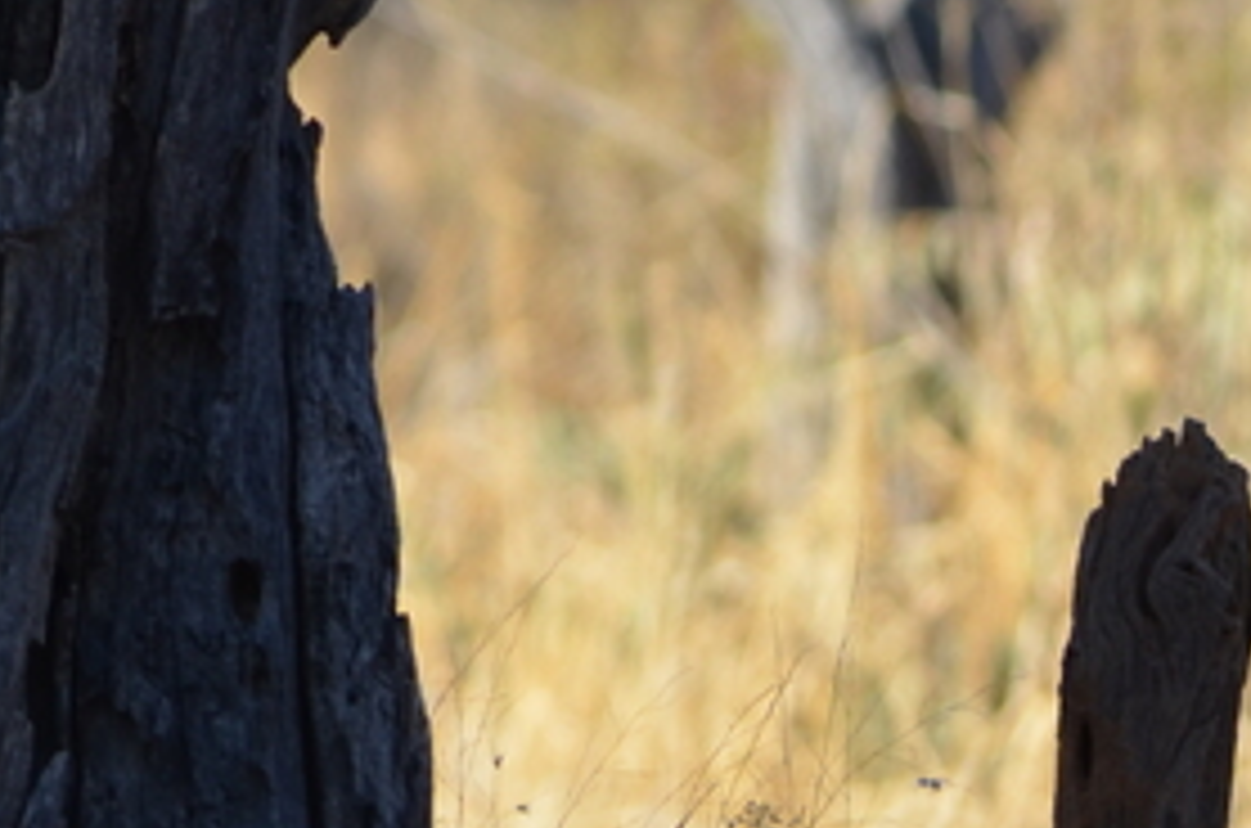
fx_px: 39465
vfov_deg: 1.2
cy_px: -729
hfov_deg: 1.8
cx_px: -594
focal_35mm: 1138
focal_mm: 165
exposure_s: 1/500
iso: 200
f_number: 5.6
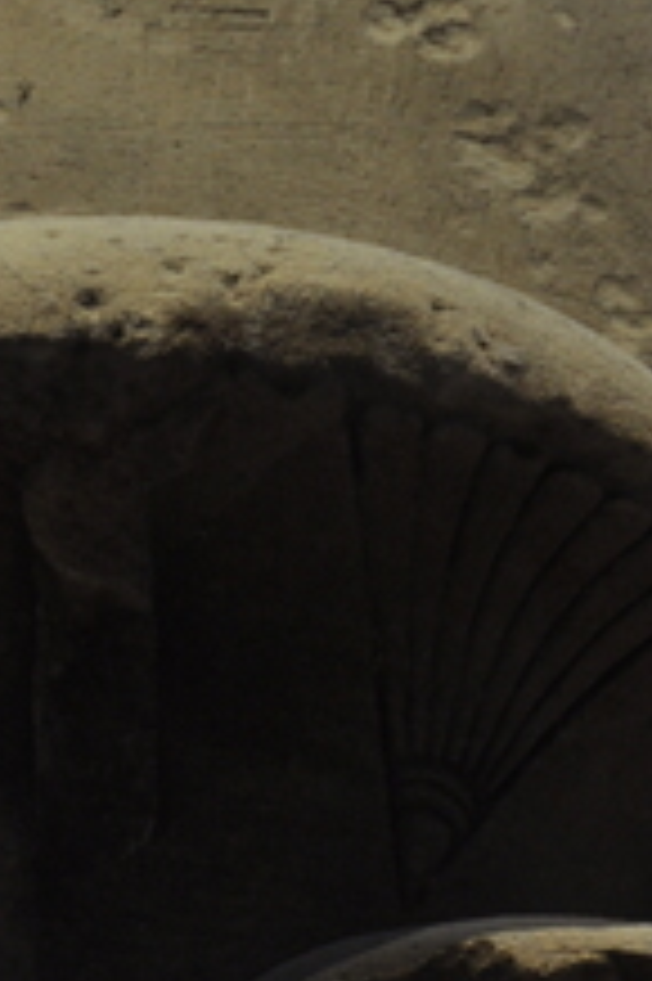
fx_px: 11155
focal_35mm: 410
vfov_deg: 5.0
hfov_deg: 3.3
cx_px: 56
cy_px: 1008
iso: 640
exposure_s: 1/30
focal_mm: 90
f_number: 5.3
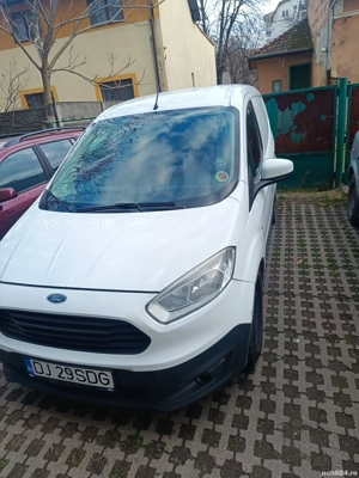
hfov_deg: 56.8
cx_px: 180
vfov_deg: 71.6
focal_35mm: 24
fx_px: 332
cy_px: 239
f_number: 1.88
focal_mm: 5.59
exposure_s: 1/217
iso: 52
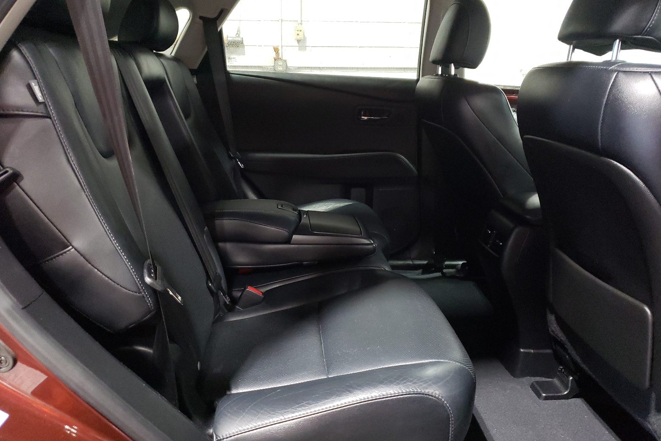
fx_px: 514
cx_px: 326
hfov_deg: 65.5
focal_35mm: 28
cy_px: 227
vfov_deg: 46.4
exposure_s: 1/24
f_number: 1.5
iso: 418
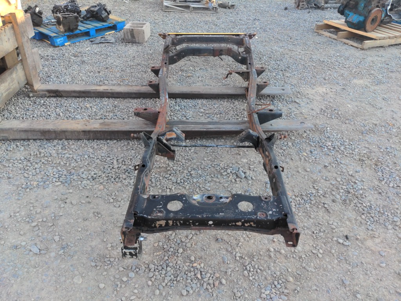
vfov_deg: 54.9
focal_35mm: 25
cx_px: 200
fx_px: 290
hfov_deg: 69.4
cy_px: 150
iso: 55
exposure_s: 1/116
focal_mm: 4.38
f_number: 1.73
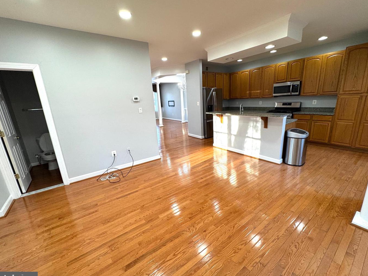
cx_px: 187
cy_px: 140
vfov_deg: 81.7
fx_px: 159
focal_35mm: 15
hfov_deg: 98.2
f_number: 2.2
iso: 160
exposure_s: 1/120
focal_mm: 2.22
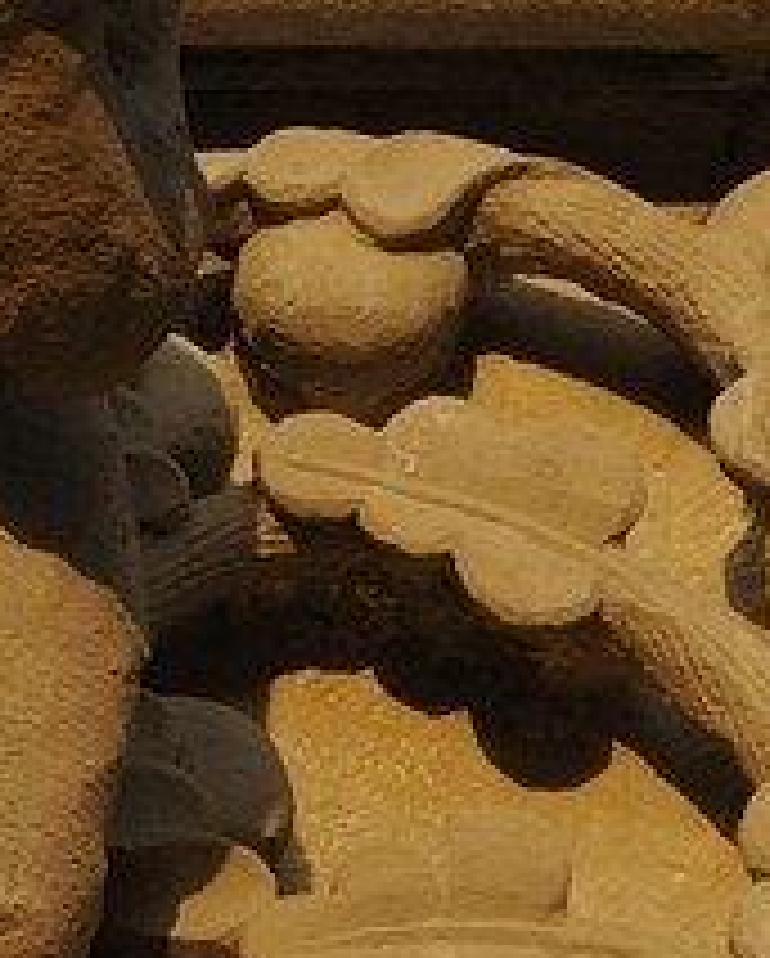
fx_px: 34963
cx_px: -2819
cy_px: 355
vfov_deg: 1.6
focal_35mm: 1230
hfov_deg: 1.3
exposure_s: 1/320
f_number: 9
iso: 400
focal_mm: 175
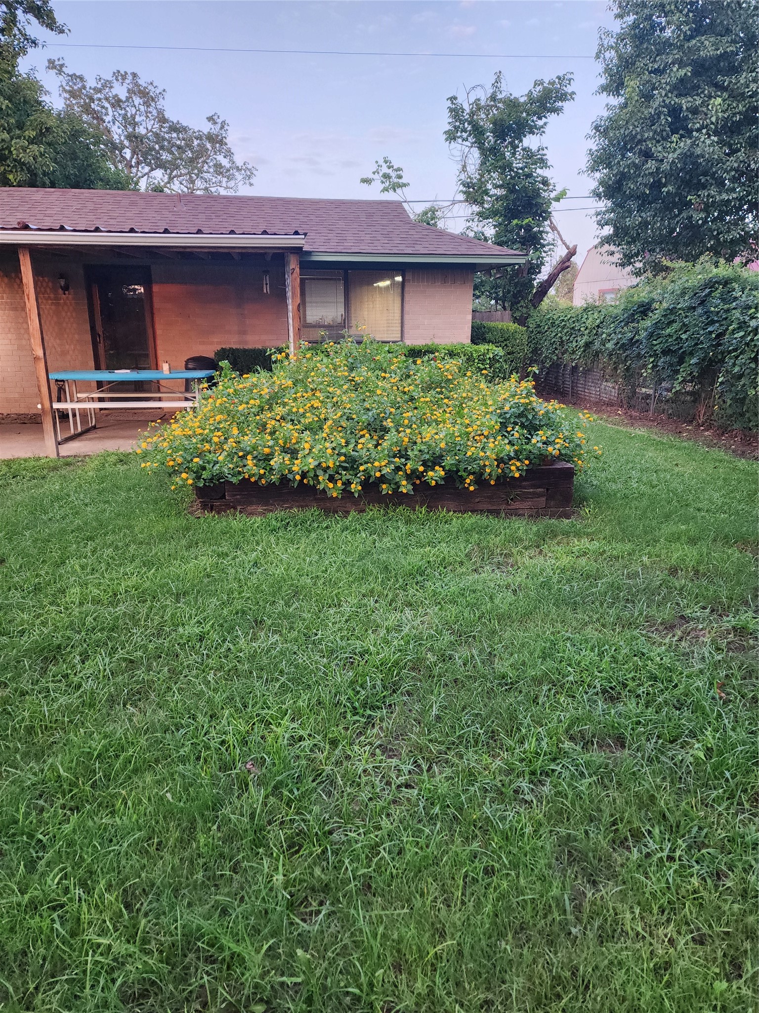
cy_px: 506
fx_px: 672
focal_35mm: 23
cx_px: 380
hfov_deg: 58.9
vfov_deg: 73.9
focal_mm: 6.4
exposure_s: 1/180
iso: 200
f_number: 1.8
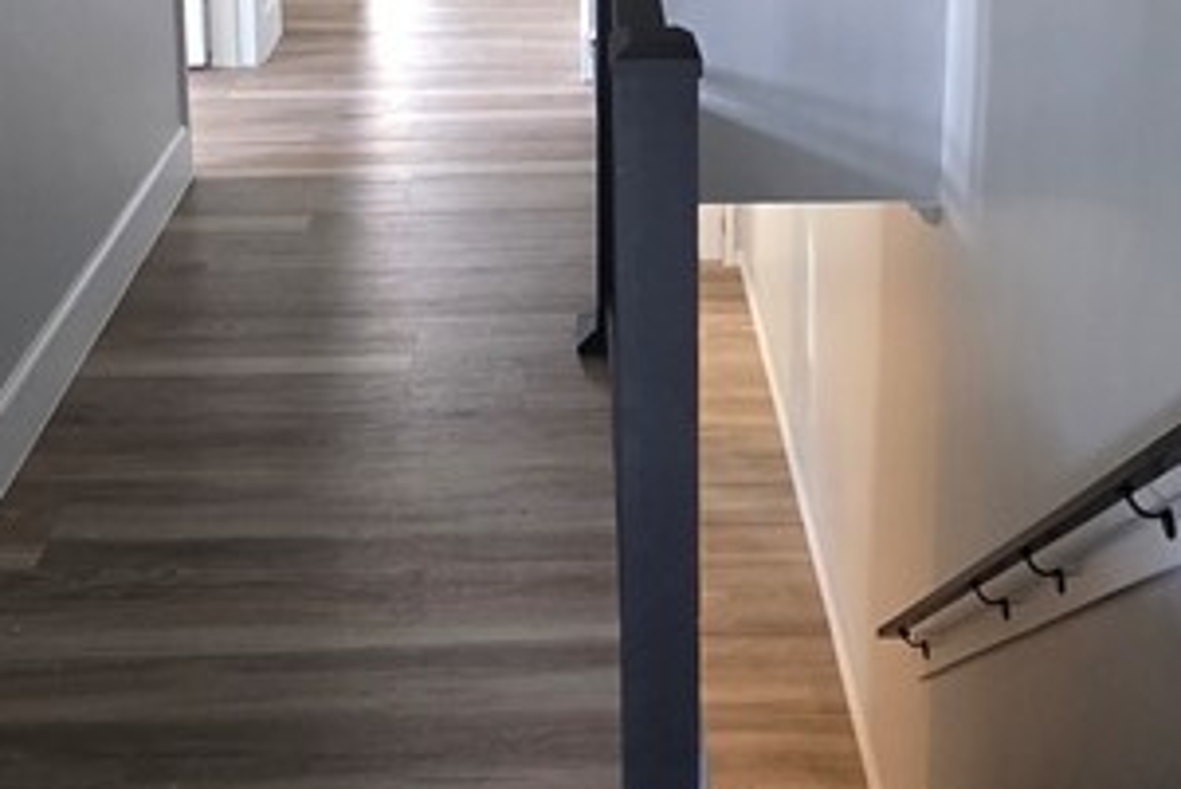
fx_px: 1510
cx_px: 553
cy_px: -157
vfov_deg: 26.1
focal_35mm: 46
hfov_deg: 42.7
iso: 500
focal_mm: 2.2
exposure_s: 1/60
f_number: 1.9
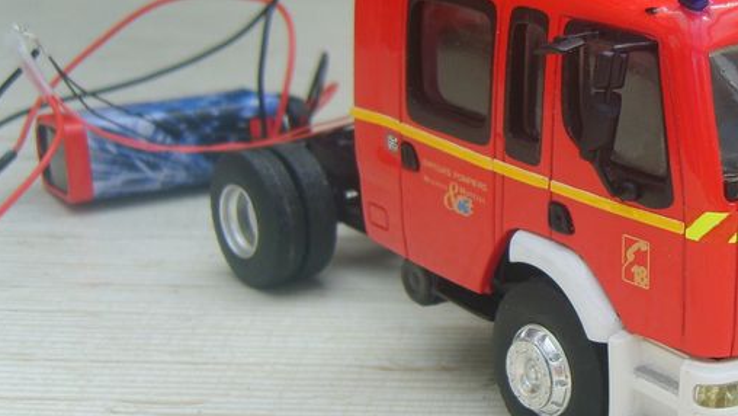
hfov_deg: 27.0
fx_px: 1468
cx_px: 697
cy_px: 148
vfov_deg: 16.1
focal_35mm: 75
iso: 50
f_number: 2.8
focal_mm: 7.4
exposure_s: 1/350
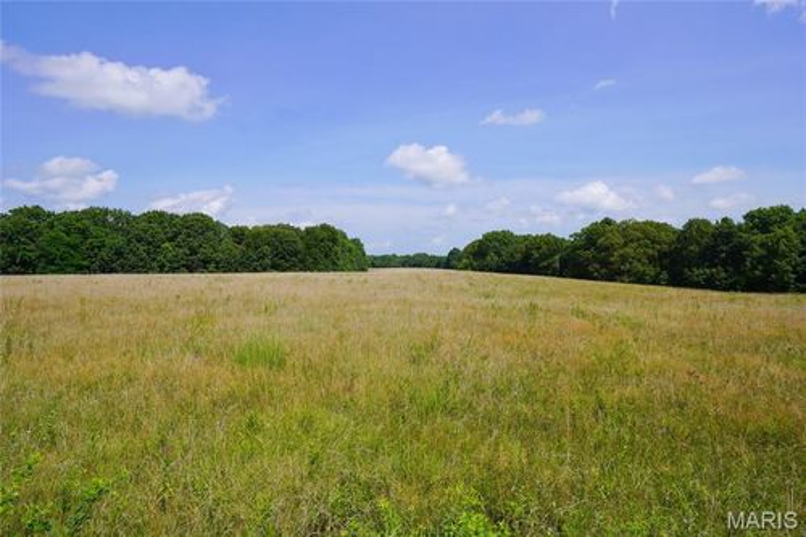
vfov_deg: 72.0
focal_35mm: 16
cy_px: 268
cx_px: 403
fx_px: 369
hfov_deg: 95.0
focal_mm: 11
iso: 100
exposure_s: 1/250
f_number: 10
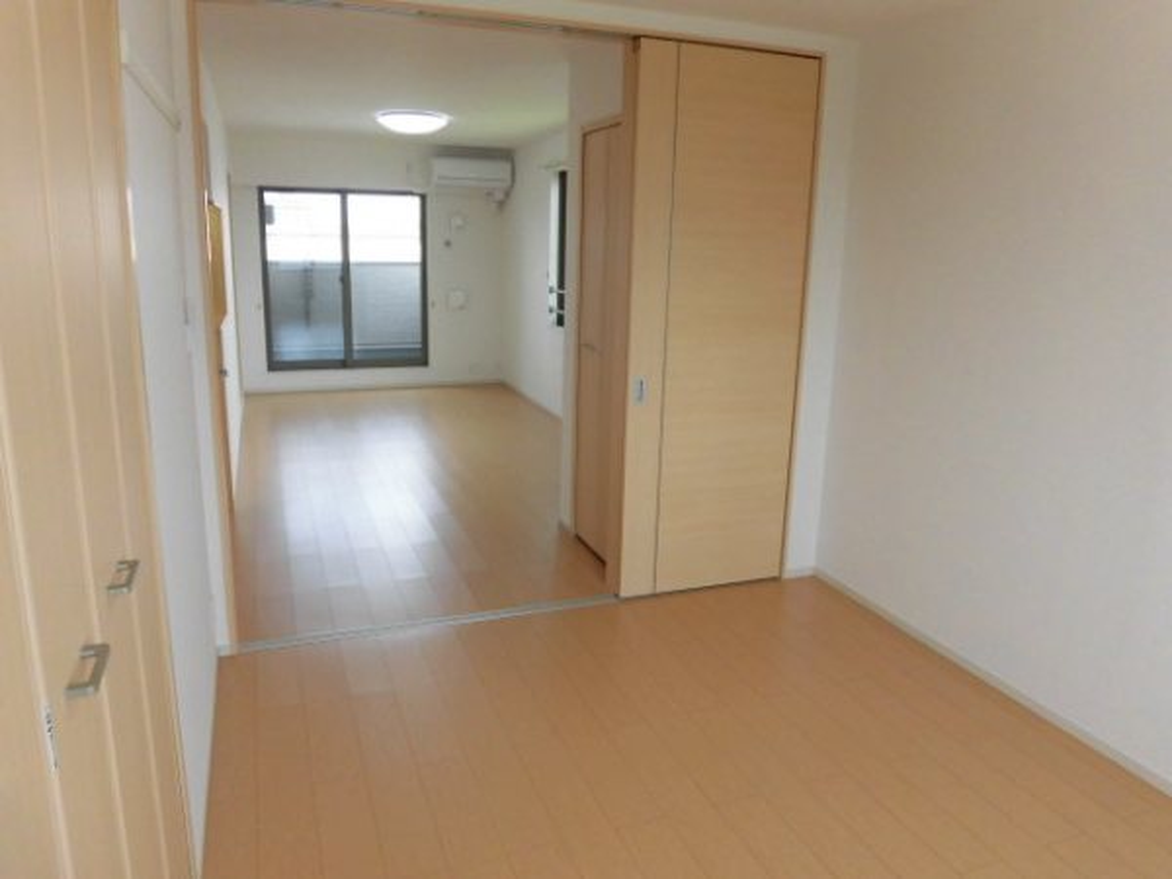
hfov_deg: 71.6
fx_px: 813
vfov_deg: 56.8
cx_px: 586
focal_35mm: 24
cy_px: 440
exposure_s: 1/100
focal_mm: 4.3
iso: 125
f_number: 3.1
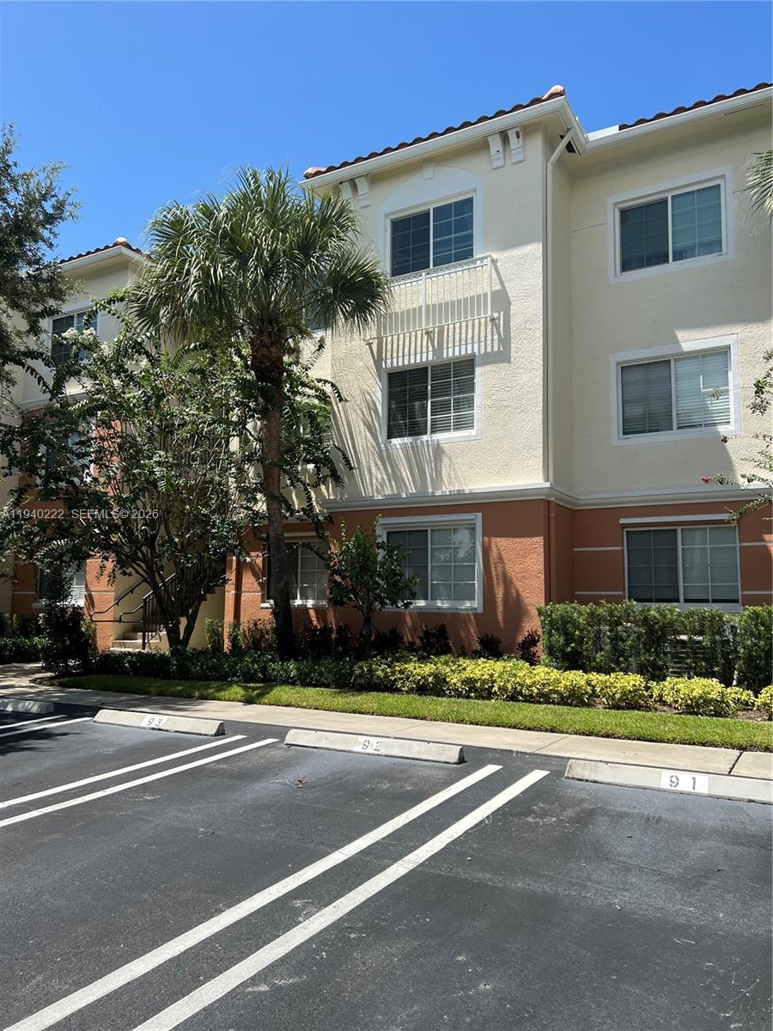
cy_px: 516
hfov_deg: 53.1
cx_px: 386
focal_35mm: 26
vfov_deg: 67.3
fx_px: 774
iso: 50
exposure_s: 1/3571
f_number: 1.5
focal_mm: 5.7
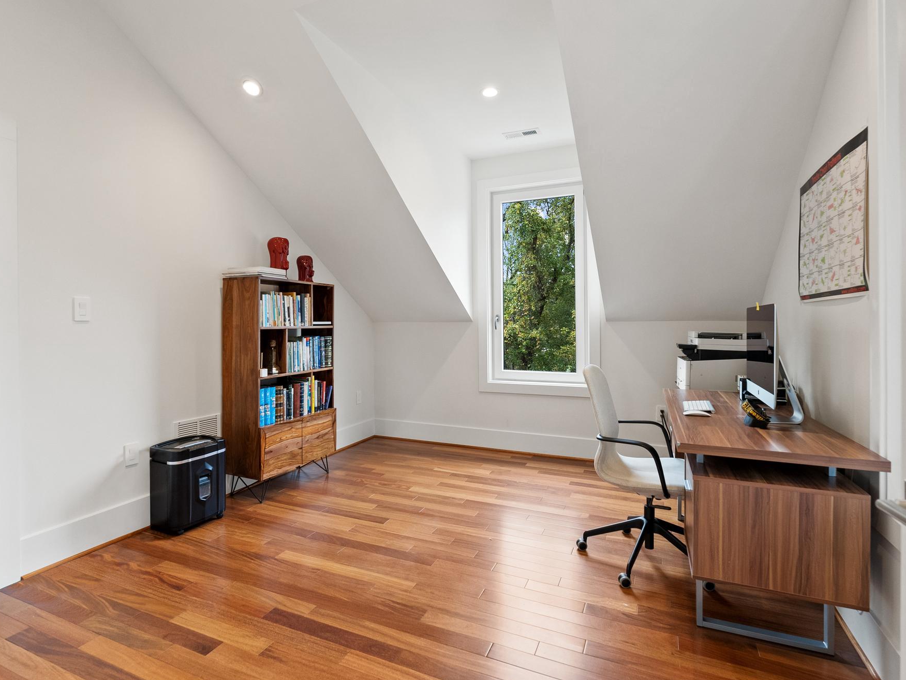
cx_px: 434
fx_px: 471
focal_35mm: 18
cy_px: 333
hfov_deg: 87.7
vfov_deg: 71.6
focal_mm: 16
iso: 800
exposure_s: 1/25
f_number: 5.6
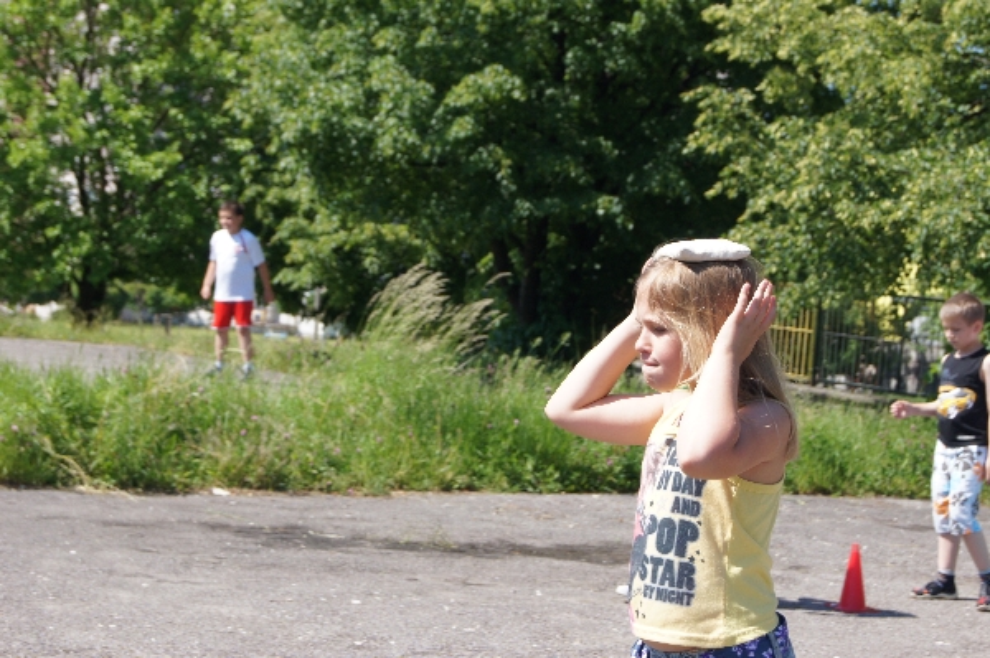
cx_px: 495
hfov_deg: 24.6
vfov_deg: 16.5
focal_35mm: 82
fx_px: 2267
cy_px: 329
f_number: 9
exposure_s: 1/250
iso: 200
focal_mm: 55
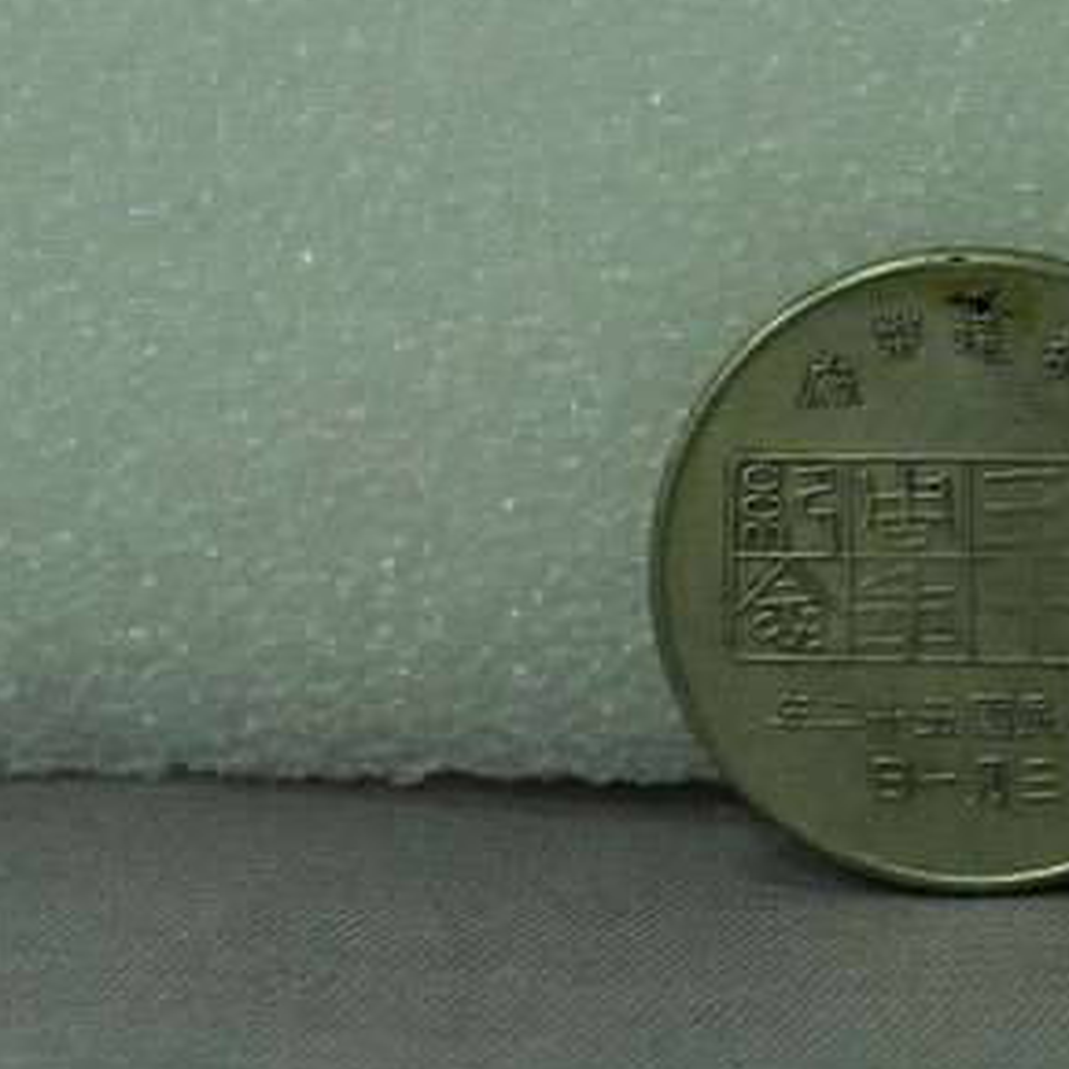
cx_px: 984
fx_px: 5905
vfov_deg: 10.3
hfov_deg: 10.3
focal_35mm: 169
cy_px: 579
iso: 1000
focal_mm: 60
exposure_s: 1/13
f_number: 10
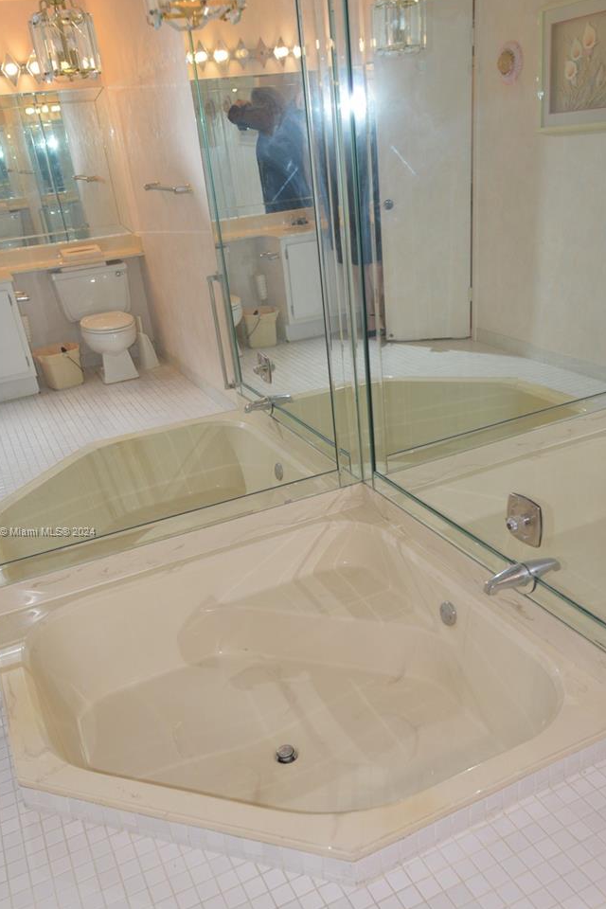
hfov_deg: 43.6
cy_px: 532
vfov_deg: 61.5
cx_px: 321
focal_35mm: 30
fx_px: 757
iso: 1250
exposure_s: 1/250
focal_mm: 24
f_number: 4
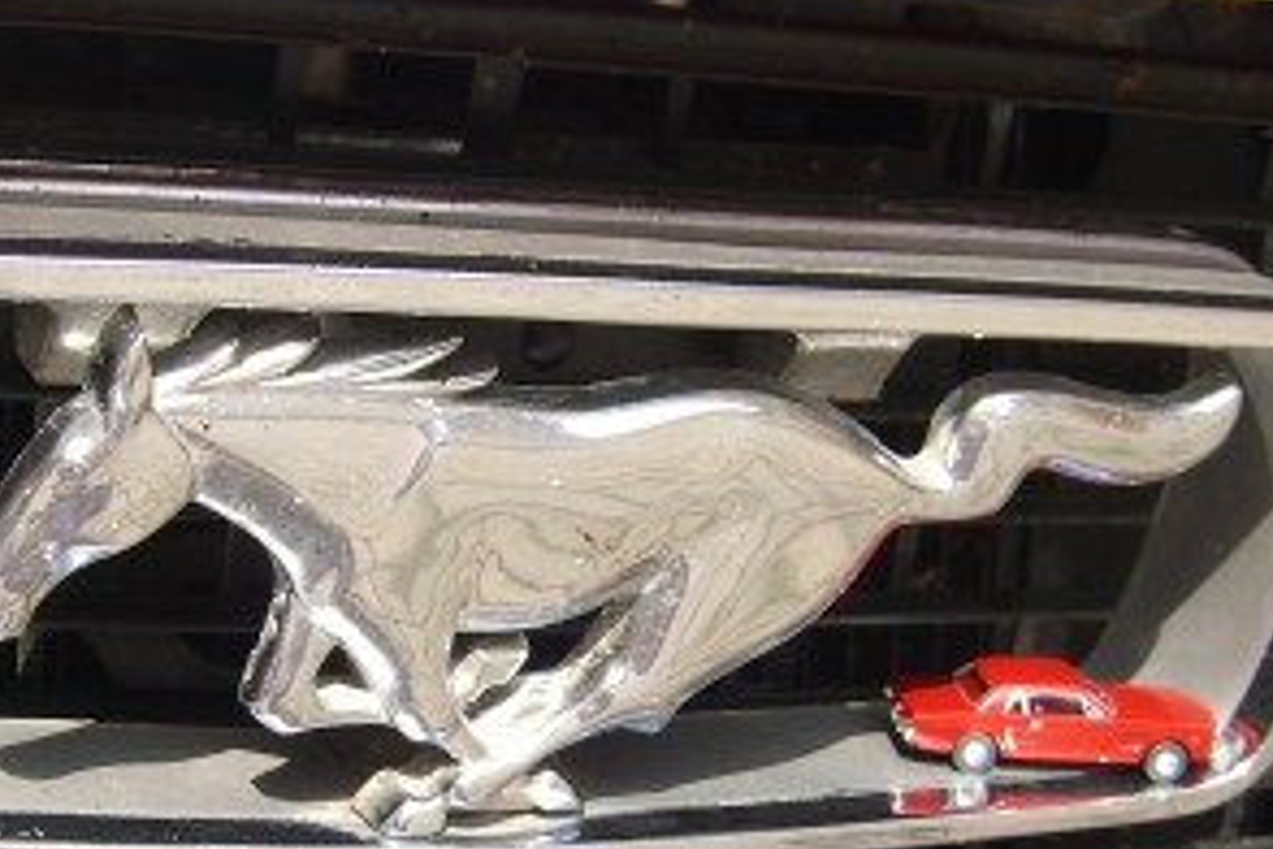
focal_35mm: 86
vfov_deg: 15.8
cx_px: 541
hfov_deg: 23.6
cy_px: 706
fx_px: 3041
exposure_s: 1/250
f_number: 4
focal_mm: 7.9
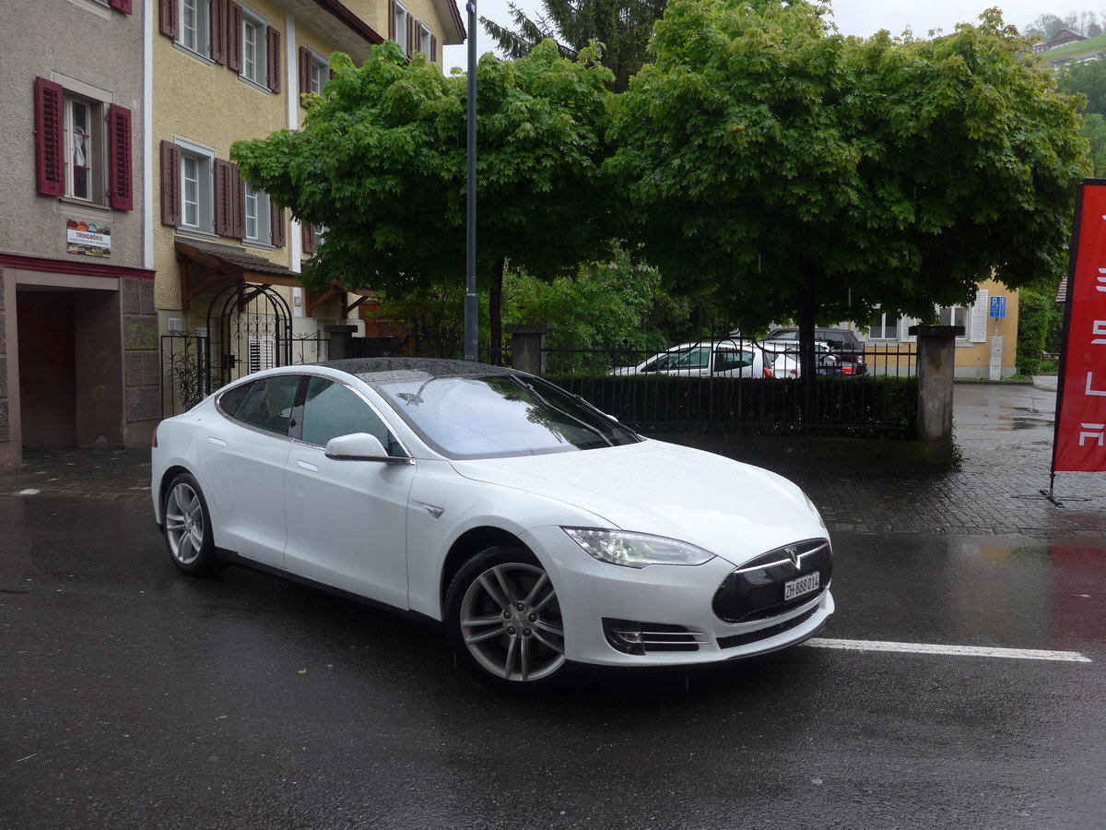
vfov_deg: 48.2
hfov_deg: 61.7
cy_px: 415
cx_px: 553
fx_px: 927
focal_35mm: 29
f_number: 2.8
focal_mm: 6
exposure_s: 1/200
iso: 80
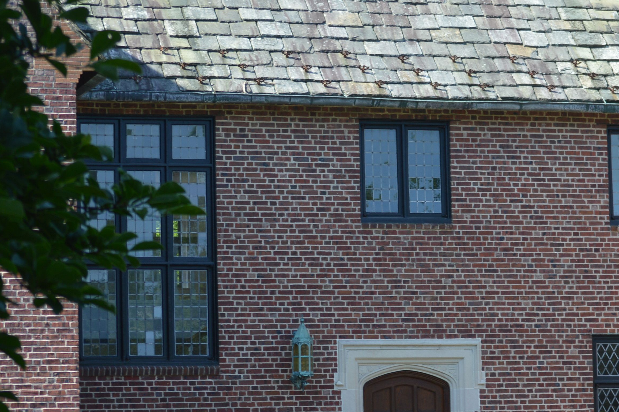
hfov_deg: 12.7
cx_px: 530
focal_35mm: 161
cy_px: 295
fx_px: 2766
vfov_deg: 8.5
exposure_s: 1/125
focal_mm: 55
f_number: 5.6
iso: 100
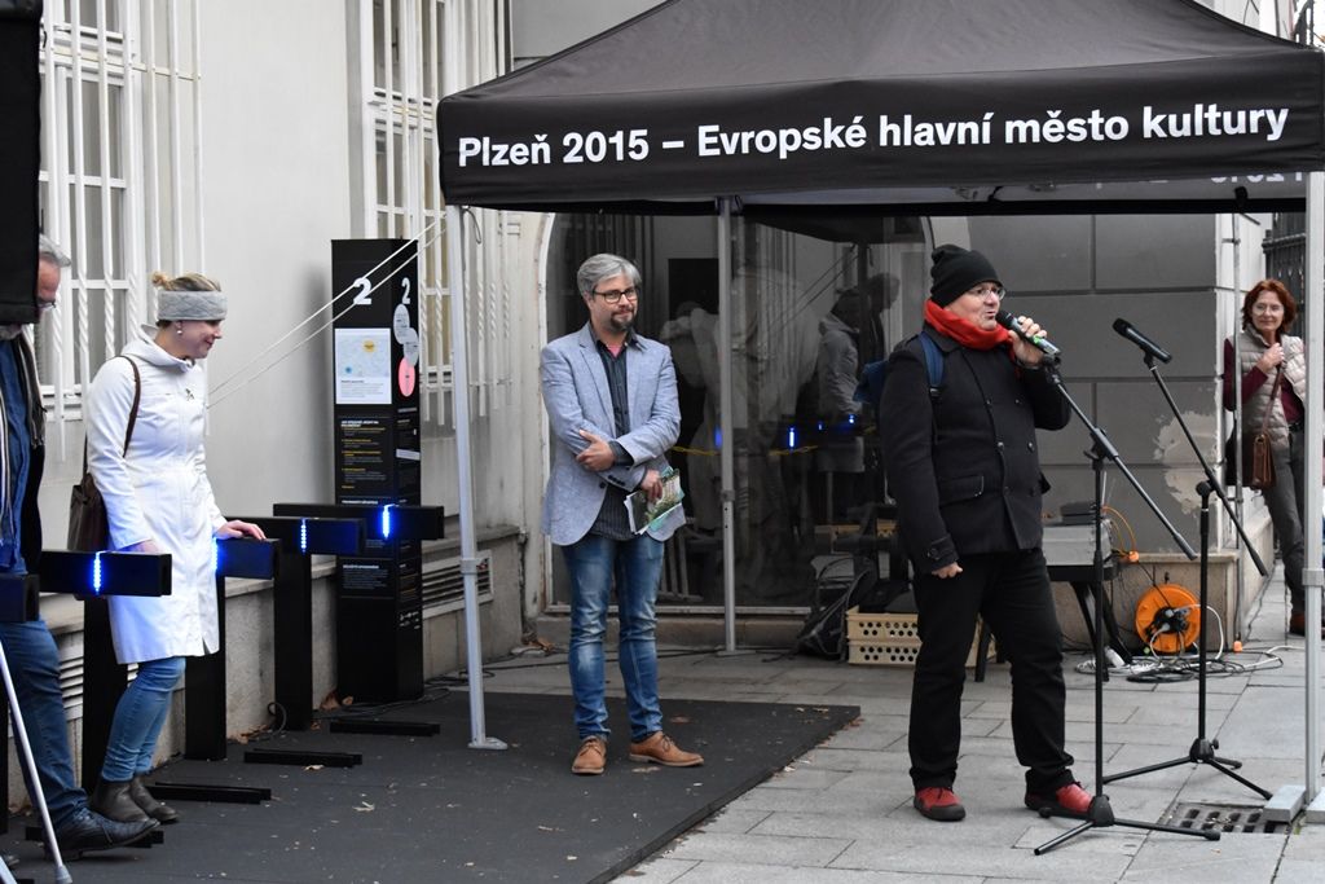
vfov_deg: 18.9
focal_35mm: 72
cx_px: 662
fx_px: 2650
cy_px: 442
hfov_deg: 28.1
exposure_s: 1/80
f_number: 5.3
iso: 2500
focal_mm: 48
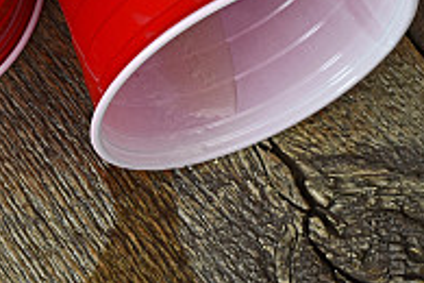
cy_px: -71
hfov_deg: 13.1
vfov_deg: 8.8
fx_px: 1814
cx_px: -41
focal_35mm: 154
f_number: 16
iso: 200
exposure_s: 1/2
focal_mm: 40
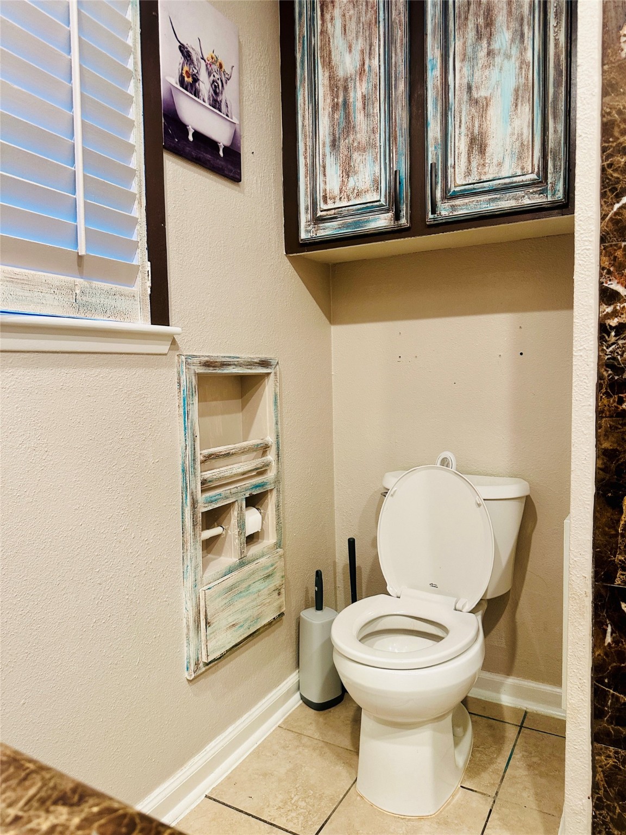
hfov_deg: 56.8
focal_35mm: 24
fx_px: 579
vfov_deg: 71.6
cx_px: 313
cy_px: 418
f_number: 1.78
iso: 200
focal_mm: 6.86
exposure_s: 1/60
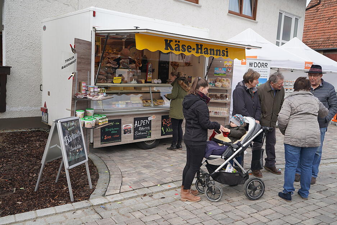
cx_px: 168
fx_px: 290
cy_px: 112
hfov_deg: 60.3
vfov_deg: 42.3
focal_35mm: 31
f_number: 4.5
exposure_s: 1/320
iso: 100
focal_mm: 31
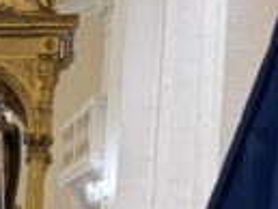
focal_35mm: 139
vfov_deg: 10.3
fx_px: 1117
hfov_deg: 13.1
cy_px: 320
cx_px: -187
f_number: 1.78
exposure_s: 1/50
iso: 320
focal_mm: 6.76
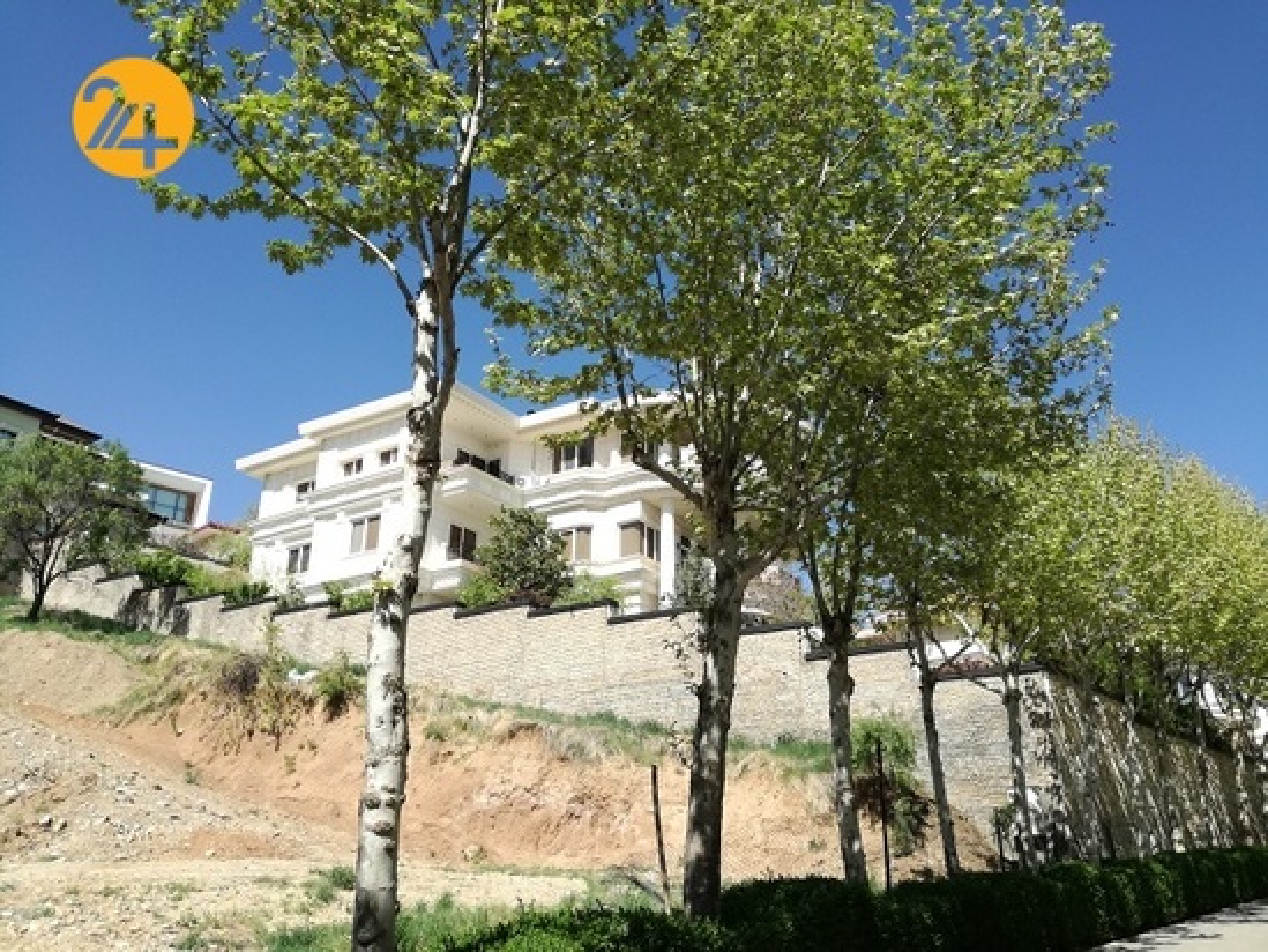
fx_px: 989
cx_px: 634
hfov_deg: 65.3
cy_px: 476
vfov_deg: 51.4
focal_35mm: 27
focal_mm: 3.79
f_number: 2
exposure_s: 1/835
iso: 50
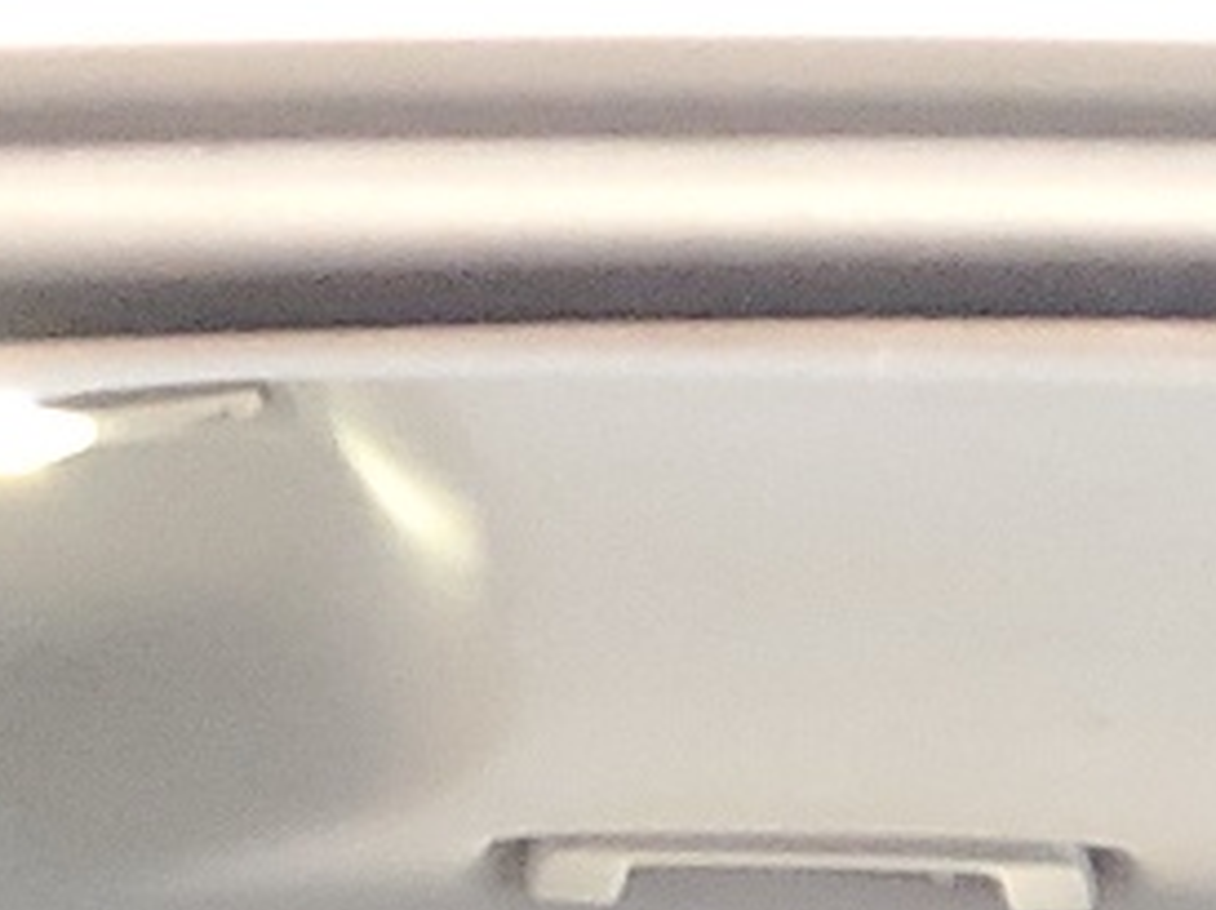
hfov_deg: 12.4
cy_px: 2650
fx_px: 5335
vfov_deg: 8.3
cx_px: 1797
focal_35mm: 152
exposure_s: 1/15
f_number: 1.5
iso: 443
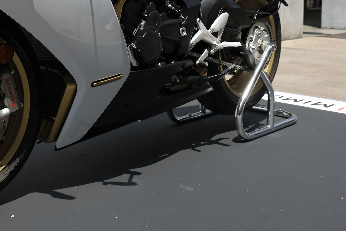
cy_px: 24
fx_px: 500
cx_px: 91
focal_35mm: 52
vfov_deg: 25.2
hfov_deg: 37.3
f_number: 5.6
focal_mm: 18
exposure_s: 1/420
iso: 200
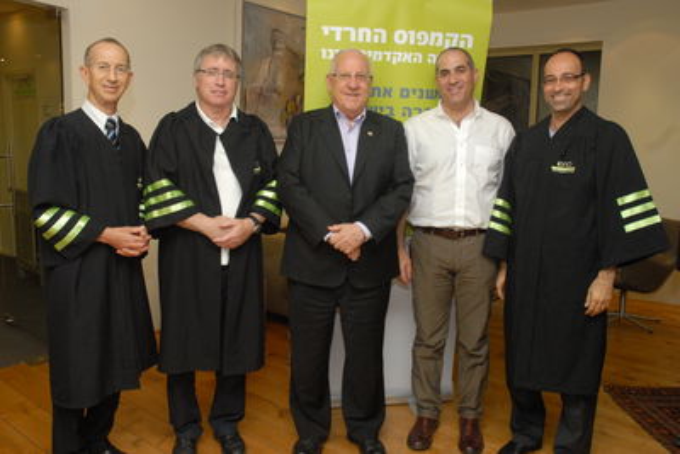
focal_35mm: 27
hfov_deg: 67.4
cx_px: 340
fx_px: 510
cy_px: 227
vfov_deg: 48.0
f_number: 7.1
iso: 800
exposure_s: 1/60
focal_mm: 18
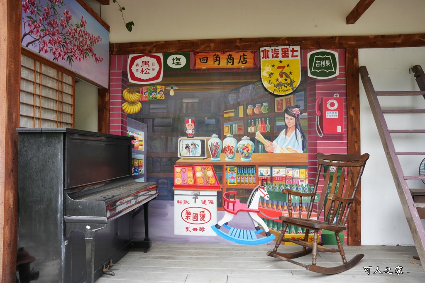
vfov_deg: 46.4
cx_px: 212
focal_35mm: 28
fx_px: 331
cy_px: 142
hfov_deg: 65.5
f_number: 8
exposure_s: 1/320
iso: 2000
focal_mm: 28
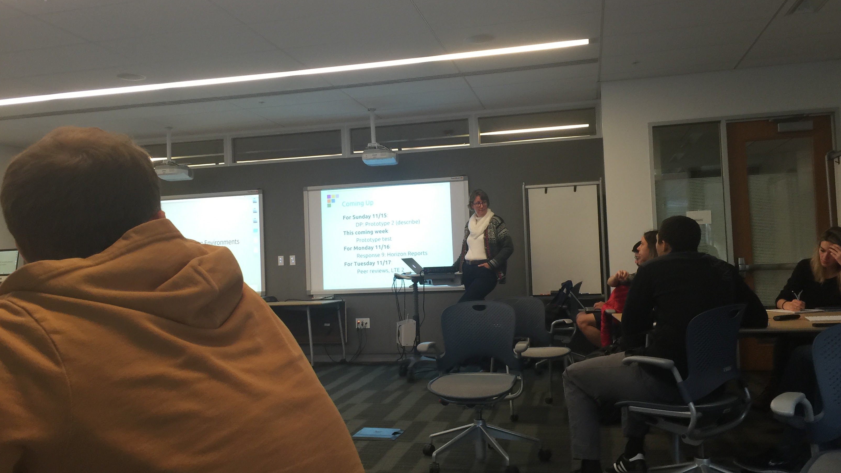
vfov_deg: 36.7
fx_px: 714
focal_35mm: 32
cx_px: 422
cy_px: 230
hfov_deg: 61.0
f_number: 2.2
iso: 32
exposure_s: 1/15
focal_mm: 4.15
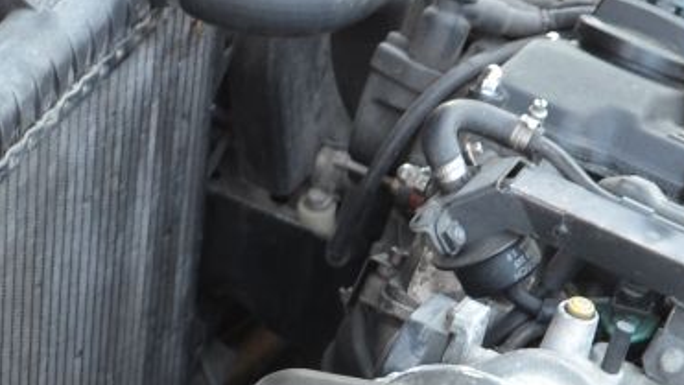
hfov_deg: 15.7
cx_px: 387
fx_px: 2486
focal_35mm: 137
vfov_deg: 8.4
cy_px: 763
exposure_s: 1/60
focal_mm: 18
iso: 400
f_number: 4
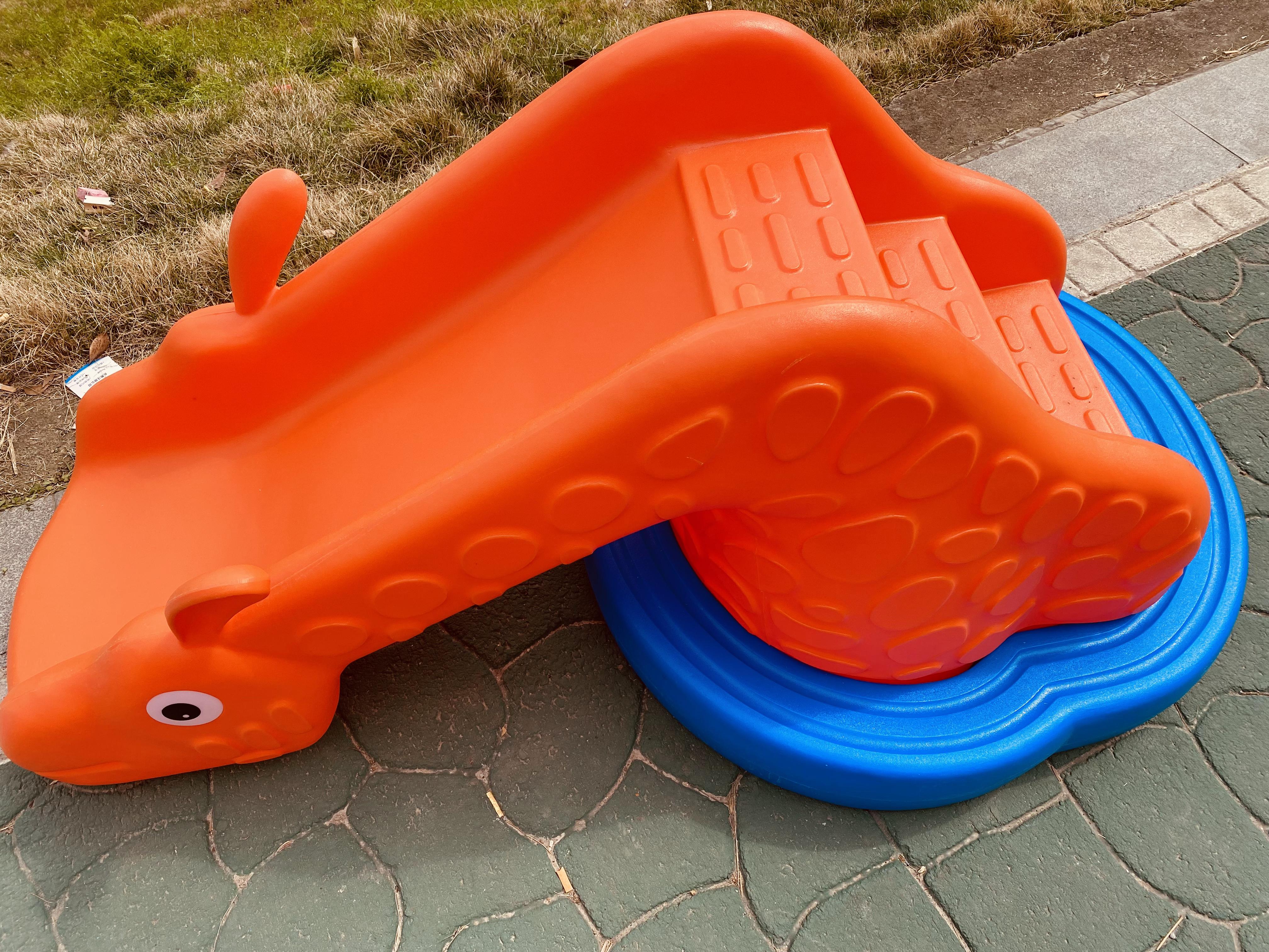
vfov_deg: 53.1
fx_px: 953
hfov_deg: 67.3
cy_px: 476
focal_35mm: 26
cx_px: 634
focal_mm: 4.25
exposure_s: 1/1866
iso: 32
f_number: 1.8
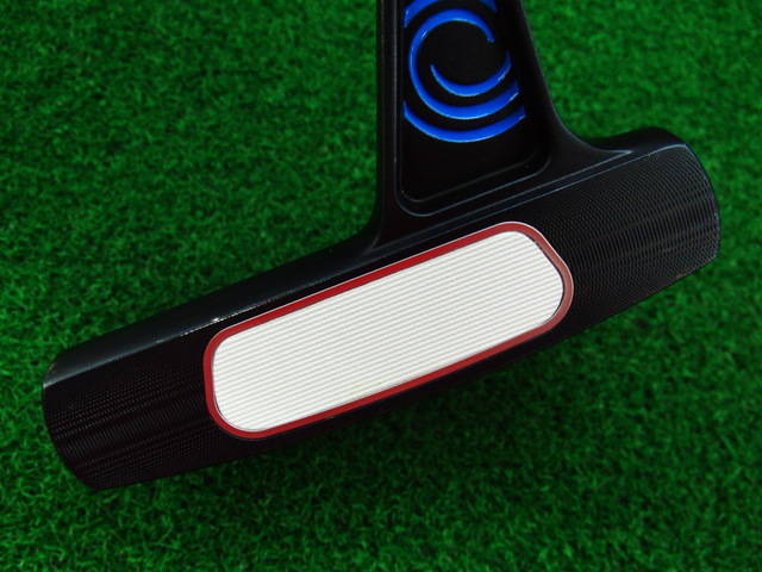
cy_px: 286
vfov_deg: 38.7
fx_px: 814
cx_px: 381
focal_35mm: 37
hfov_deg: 50.1
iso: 400
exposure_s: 1/60
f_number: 3.6
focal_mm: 6.42
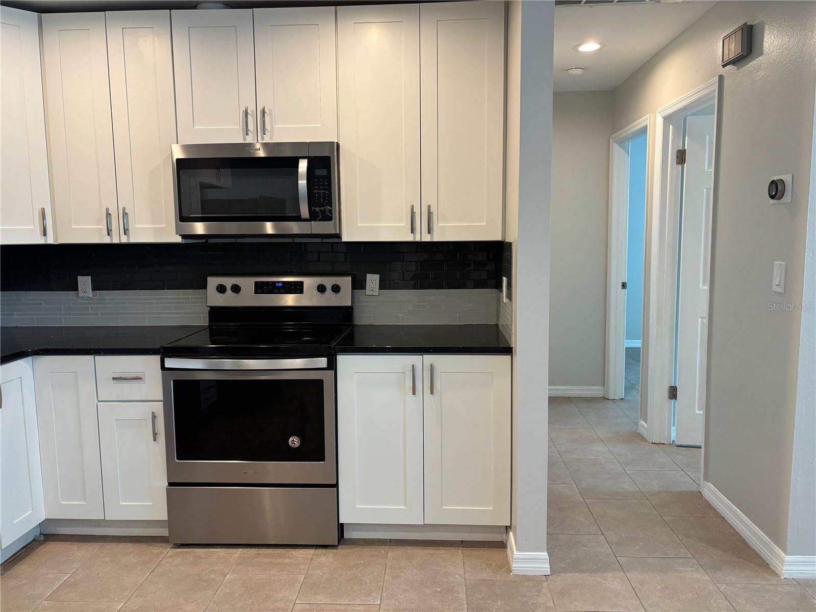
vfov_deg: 53.1
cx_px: 408
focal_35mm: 26
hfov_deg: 67.3
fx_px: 613
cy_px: 306
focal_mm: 5.96
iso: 125
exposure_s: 1/120
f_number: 1.6
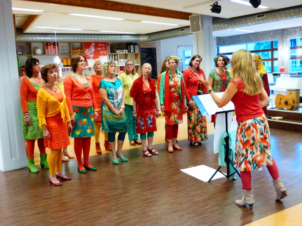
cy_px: 113
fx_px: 297
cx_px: 151
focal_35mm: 34
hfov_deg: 54.0
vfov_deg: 41.8
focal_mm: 6.1
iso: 400
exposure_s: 1/13
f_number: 3.7
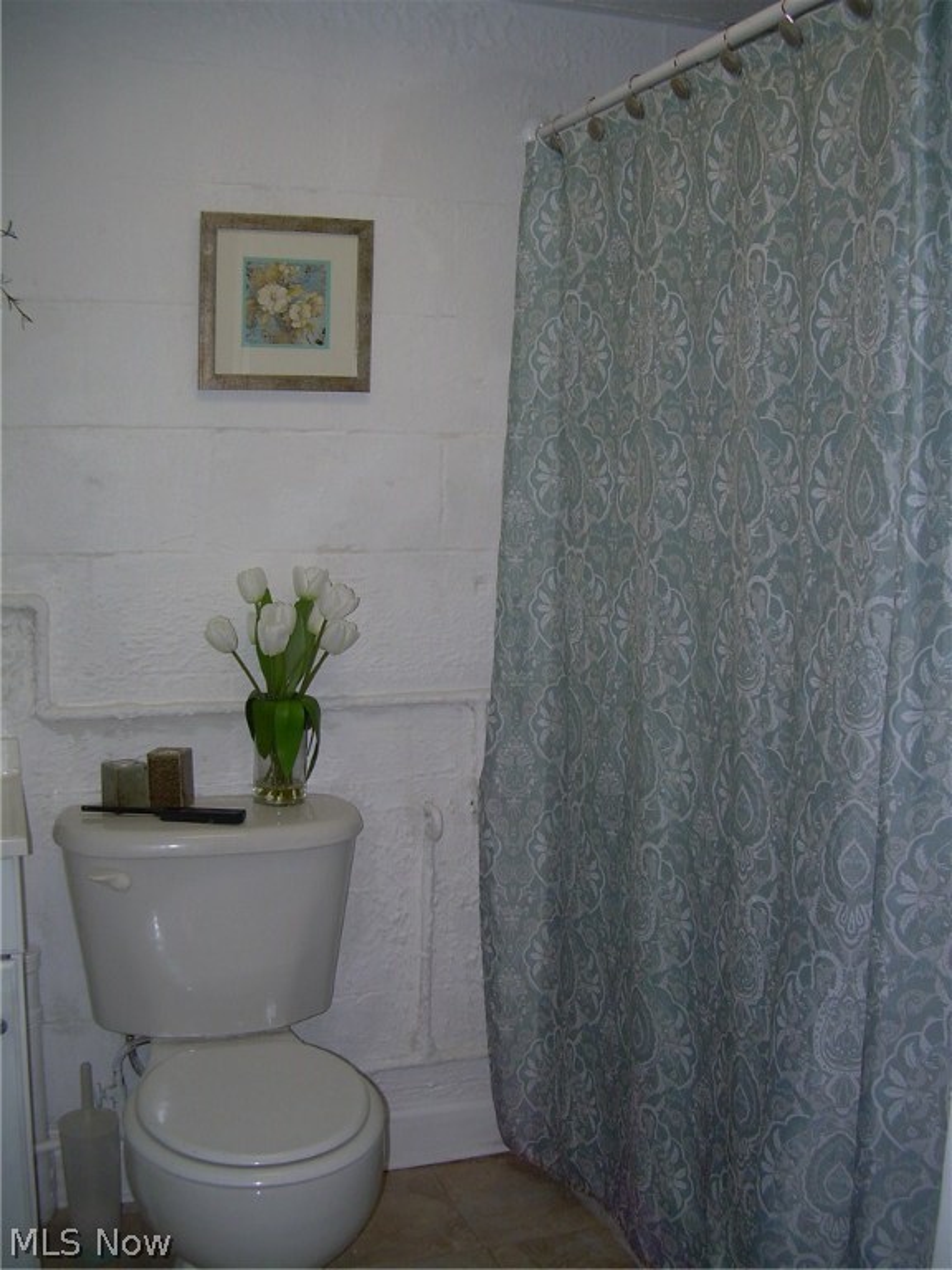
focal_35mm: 38
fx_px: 1393
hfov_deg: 37.7
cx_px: 476
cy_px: 635
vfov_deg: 49.0
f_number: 2.8
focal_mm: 6.3
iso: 50
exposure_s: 1/60
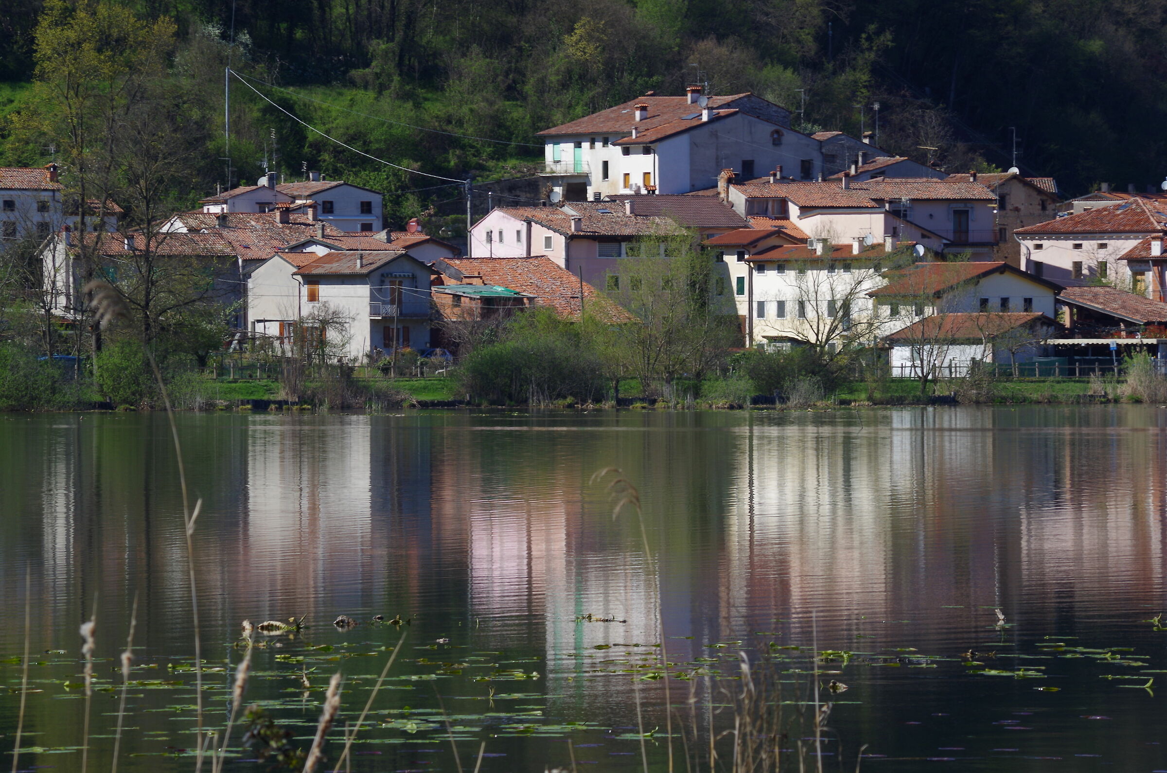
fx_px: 9220
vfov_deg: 4.8
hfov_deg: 7.2
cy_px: 386
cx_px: 584
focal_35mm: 285
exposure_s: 1/100
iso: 100
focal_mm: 190
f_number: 14
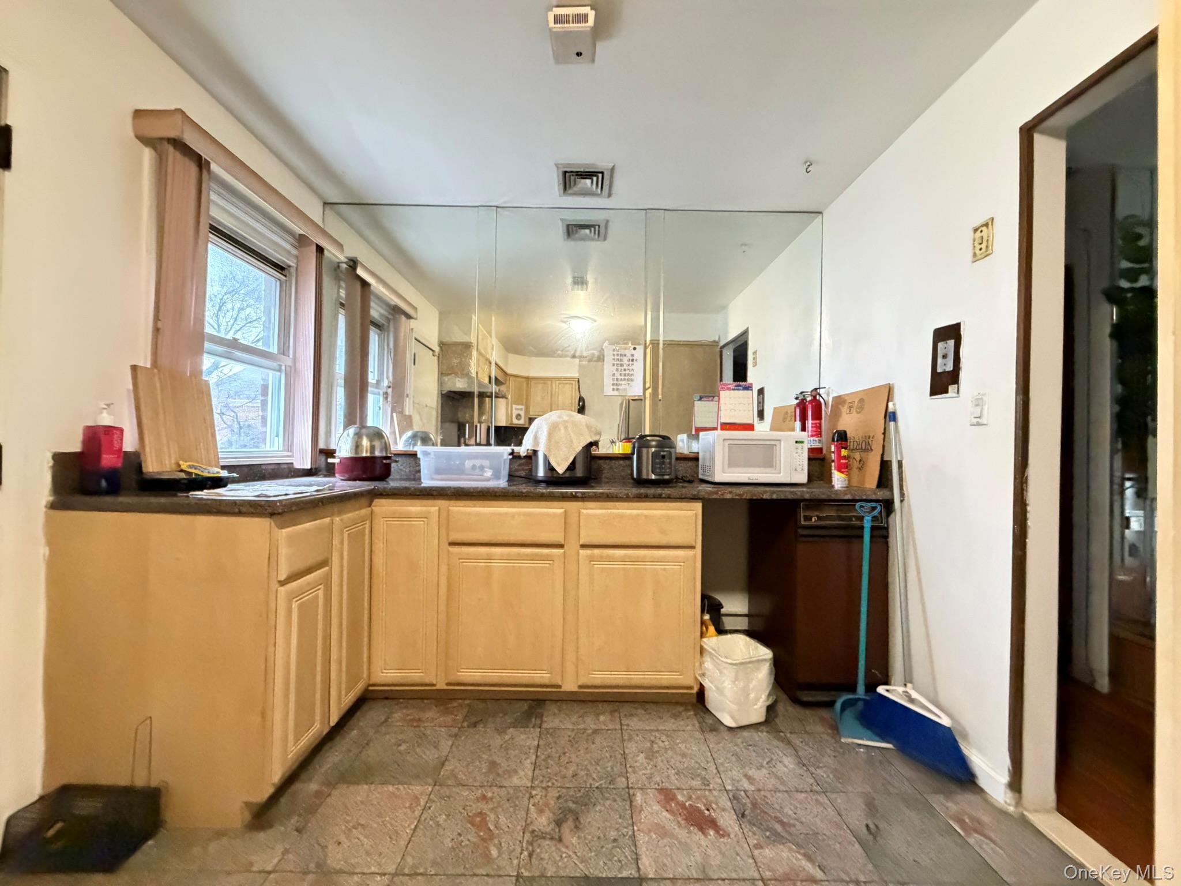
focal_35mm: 14
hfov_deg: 102.1
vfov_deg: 85.7
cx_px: 590
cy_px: 443
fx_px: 478
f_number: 2.2
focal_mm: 2.22
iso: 1000
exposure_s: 1/40
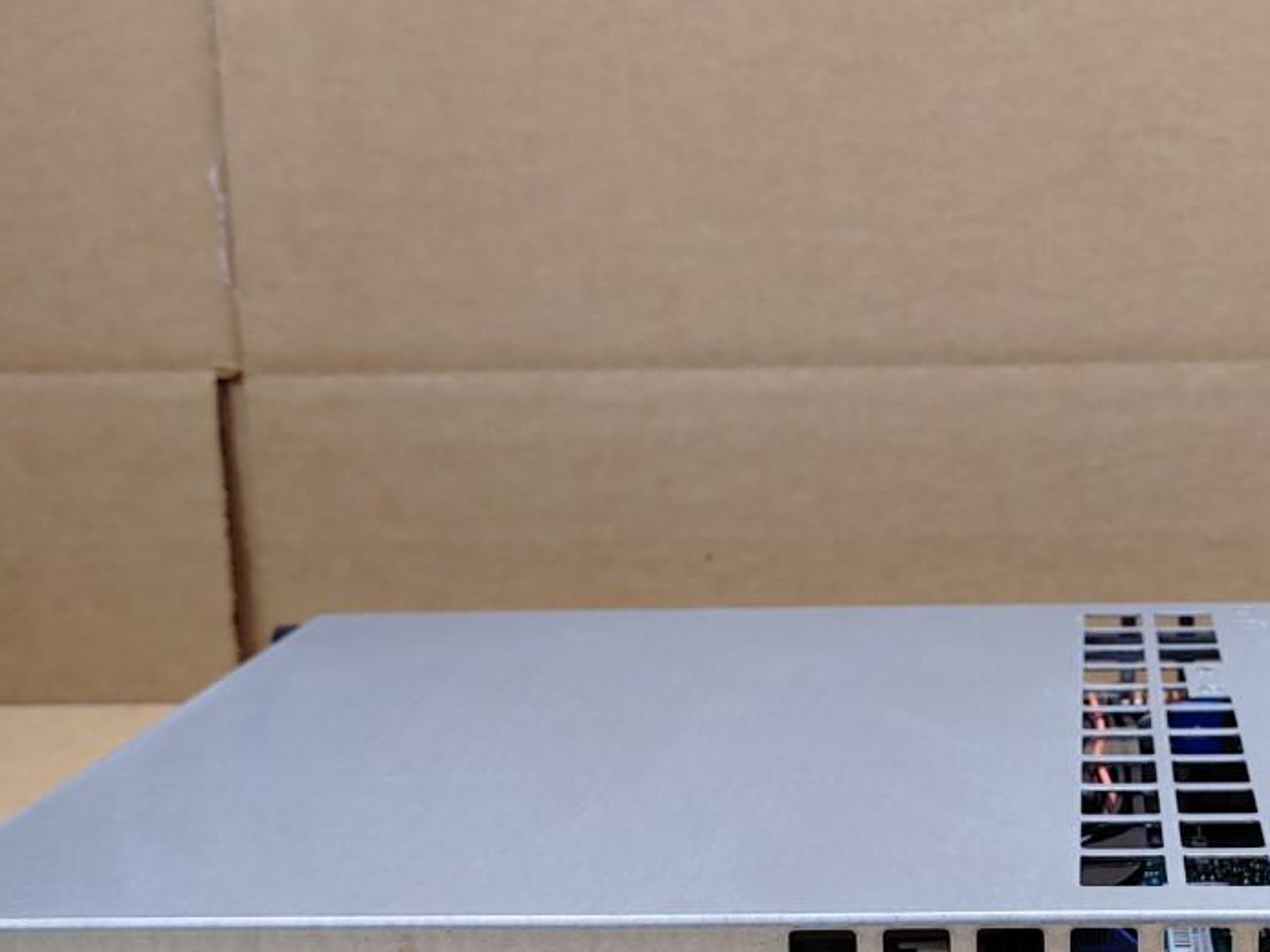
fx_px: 1982
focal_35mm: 54
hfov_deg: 34.3
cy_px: 615
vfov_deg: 26.9
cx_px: 1039
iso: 50
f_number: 1.8
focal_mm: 4.36
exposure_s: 1/120
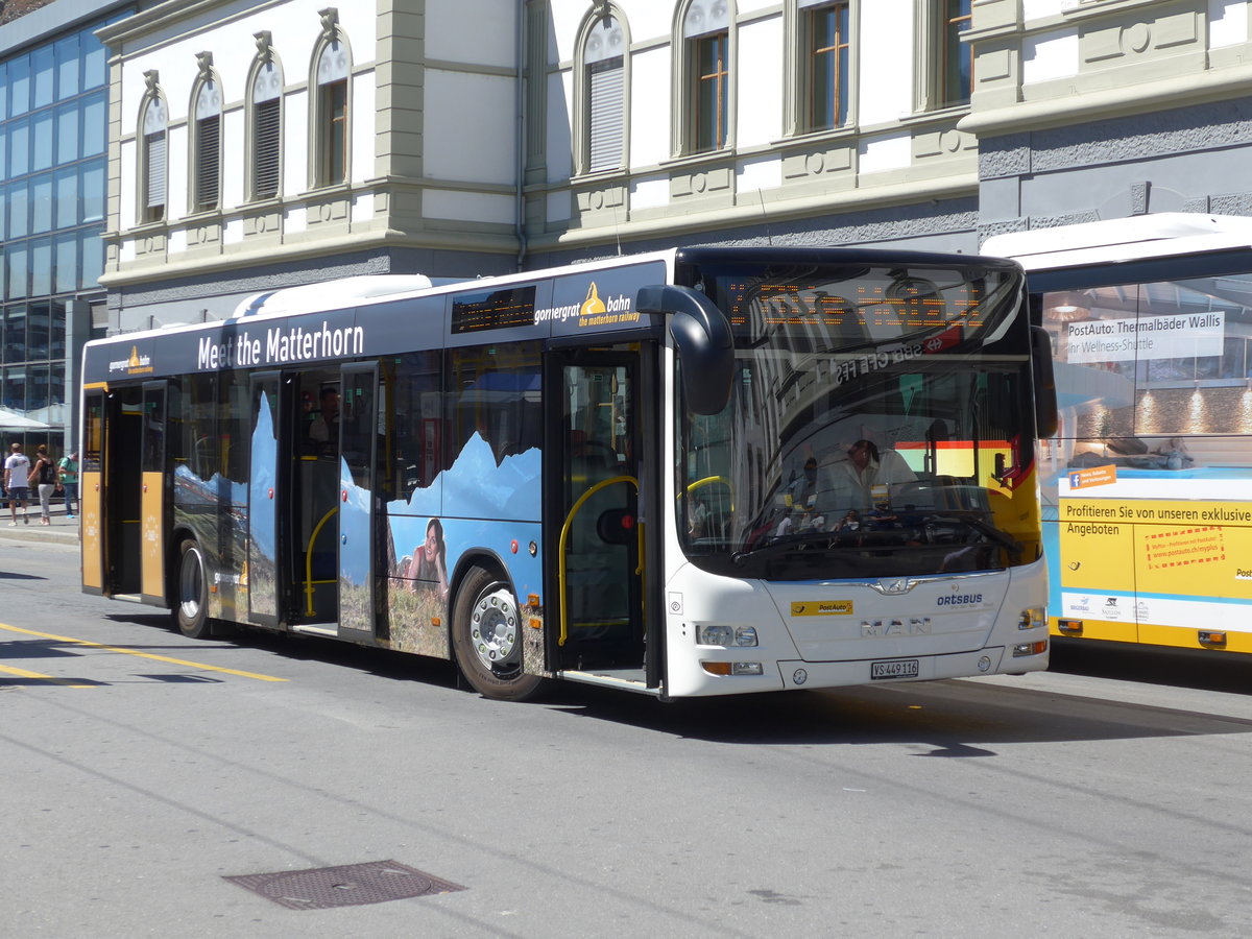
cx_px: 626
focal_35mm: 66
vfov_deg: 22.3
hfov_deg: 29.4
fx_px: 2387
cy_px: 470
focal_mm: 13.4
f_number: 3.9
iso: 80
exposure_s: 1/640
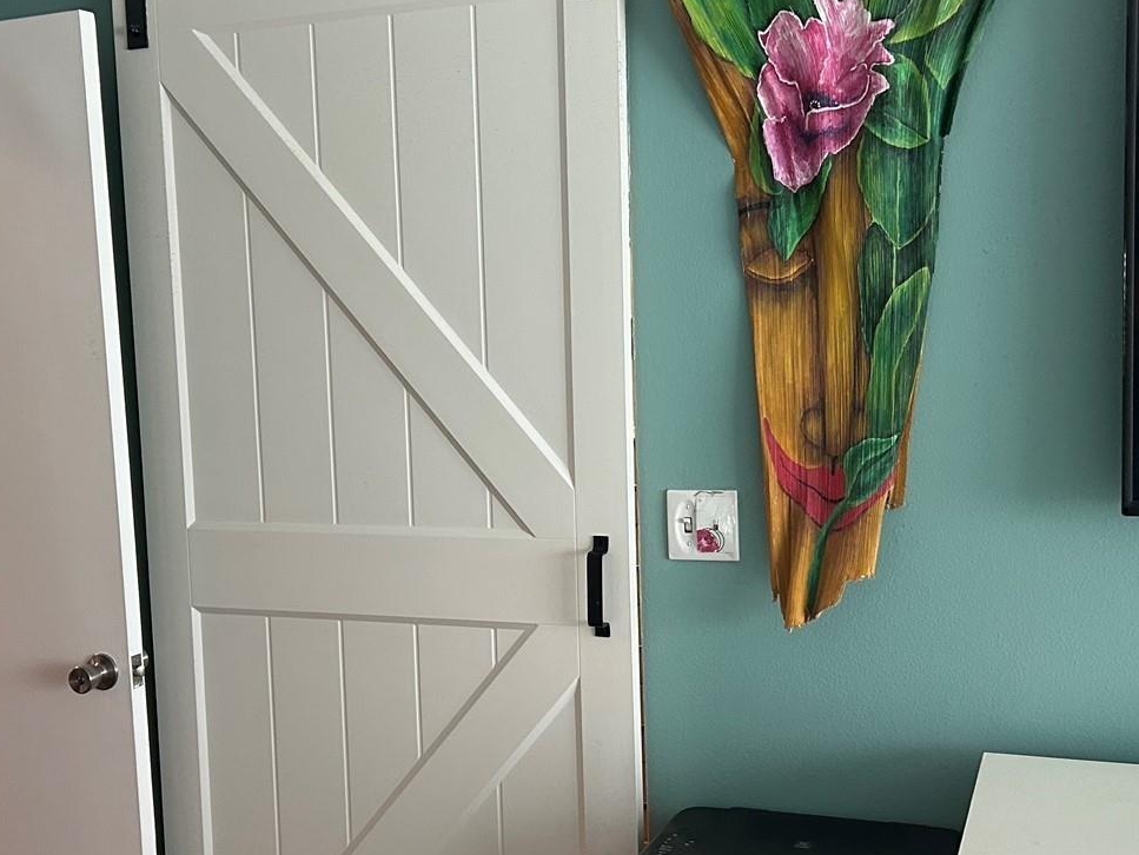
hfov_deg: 43.8
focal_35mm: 43
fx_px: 1415
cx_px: 517
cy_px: 476
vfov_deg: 33.6
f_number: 1.5
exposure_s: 1/60
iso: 250
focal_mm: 5.7
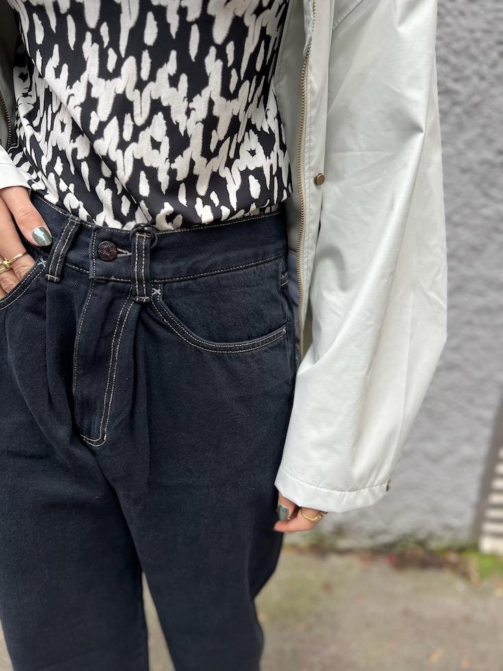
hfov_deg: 53.1
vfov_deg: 67.3
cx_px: 252
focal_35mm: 26
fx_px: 504
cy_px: 336
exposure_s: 1/121
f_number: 1.5
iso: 64
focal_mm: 5.7
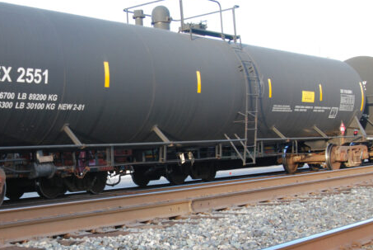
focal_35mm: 61
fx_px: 633
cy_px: 147
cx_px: 103
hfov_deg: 32.4
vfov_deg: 22.3
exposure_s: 1/100
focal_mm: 24
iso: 400
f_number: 5
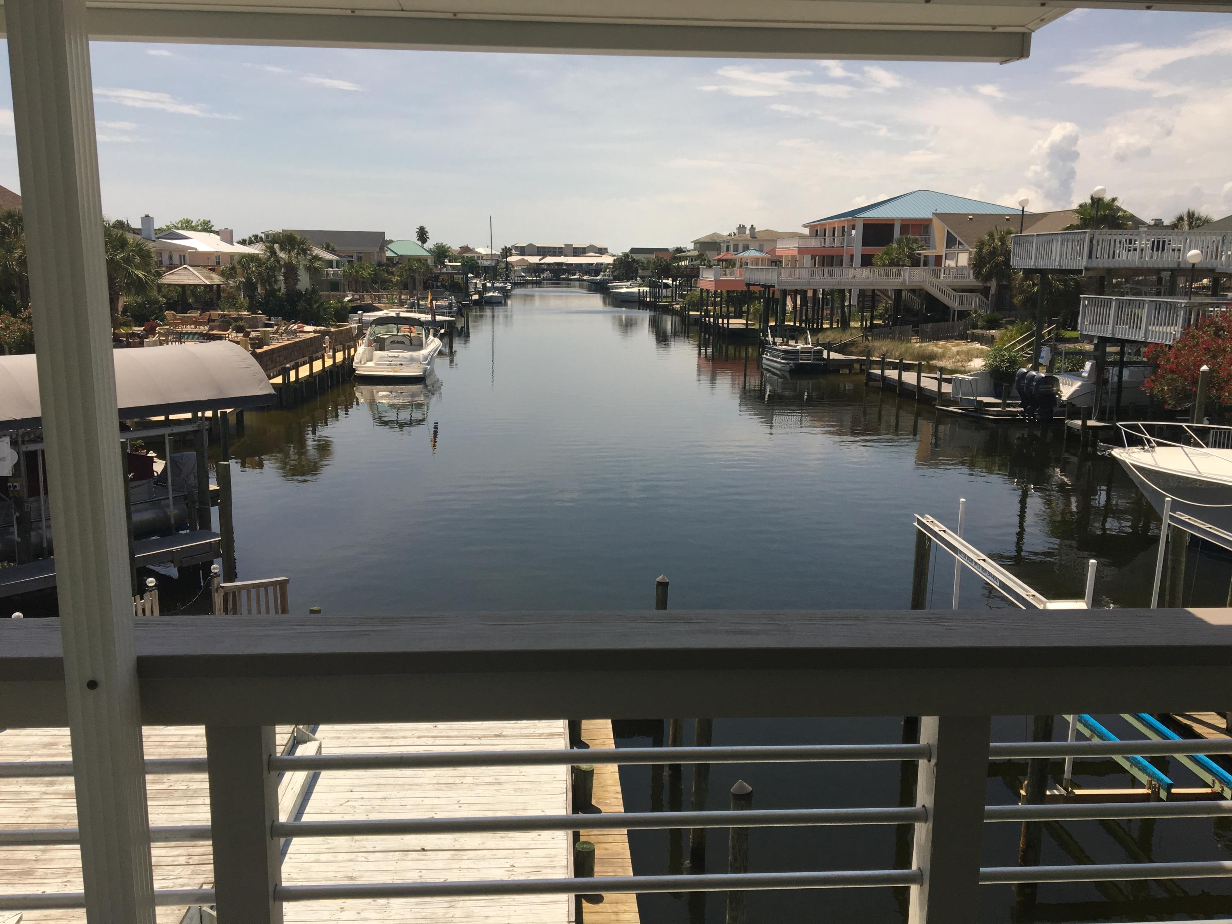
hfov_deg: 61.7
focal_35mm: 29
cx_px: 616
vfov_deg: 48.2
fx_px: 1032
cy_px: 462
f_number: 2.2
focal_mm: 4.15
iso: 25
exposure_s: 1/2653
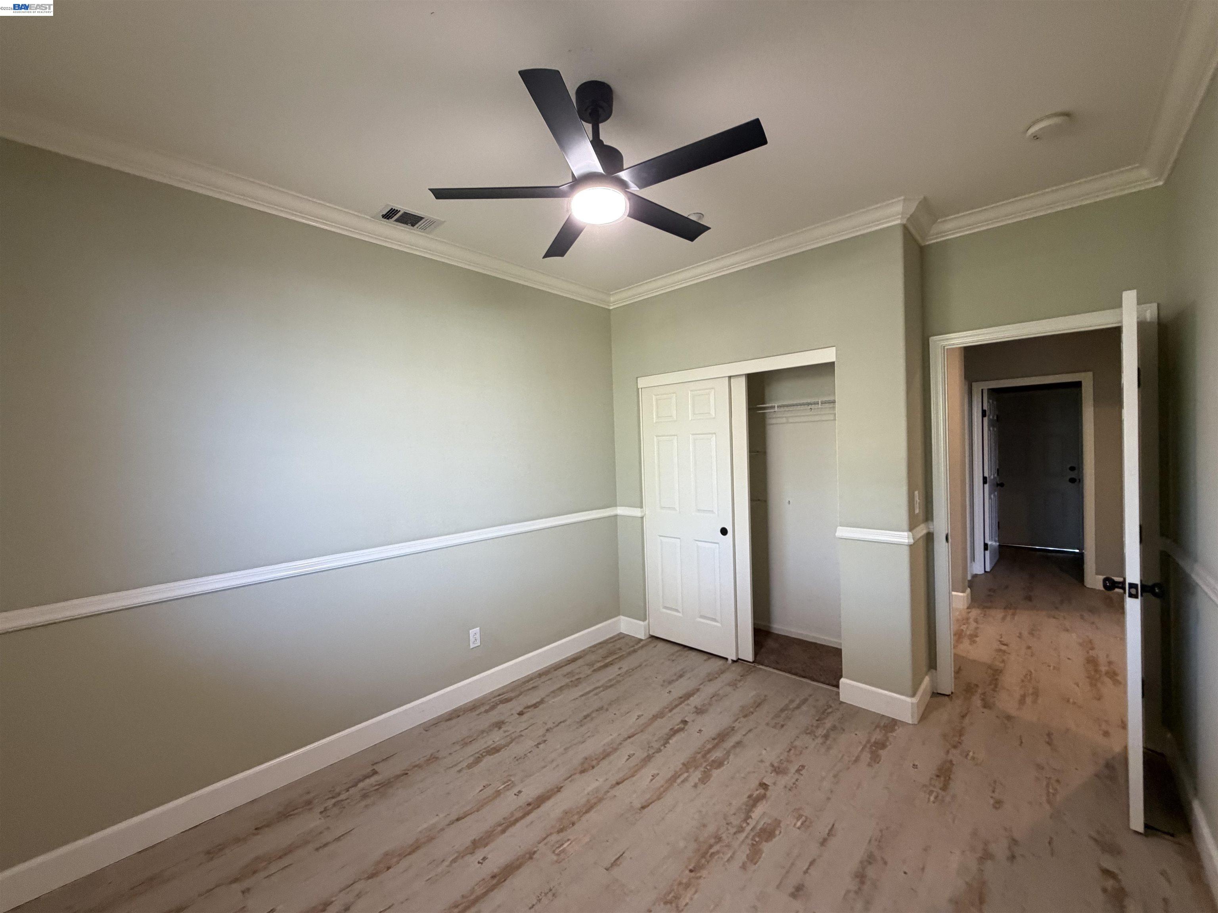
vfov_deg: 85.7
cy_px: 456
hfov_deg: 102.1
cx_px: 609
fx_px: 493
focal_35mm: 14
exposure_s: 1/62
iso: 320
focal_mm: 2.22
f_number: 2.2
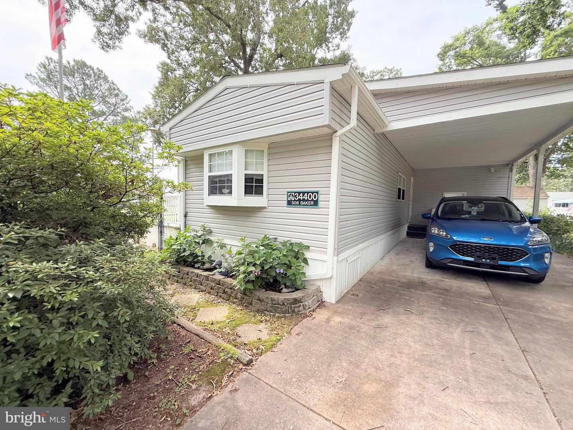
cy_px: 215
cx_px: 286
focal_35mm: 14
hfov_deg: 102.1
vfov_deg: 85.7
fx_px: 232
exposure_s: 1/374
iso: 64
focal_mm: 2.22
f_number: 2.2
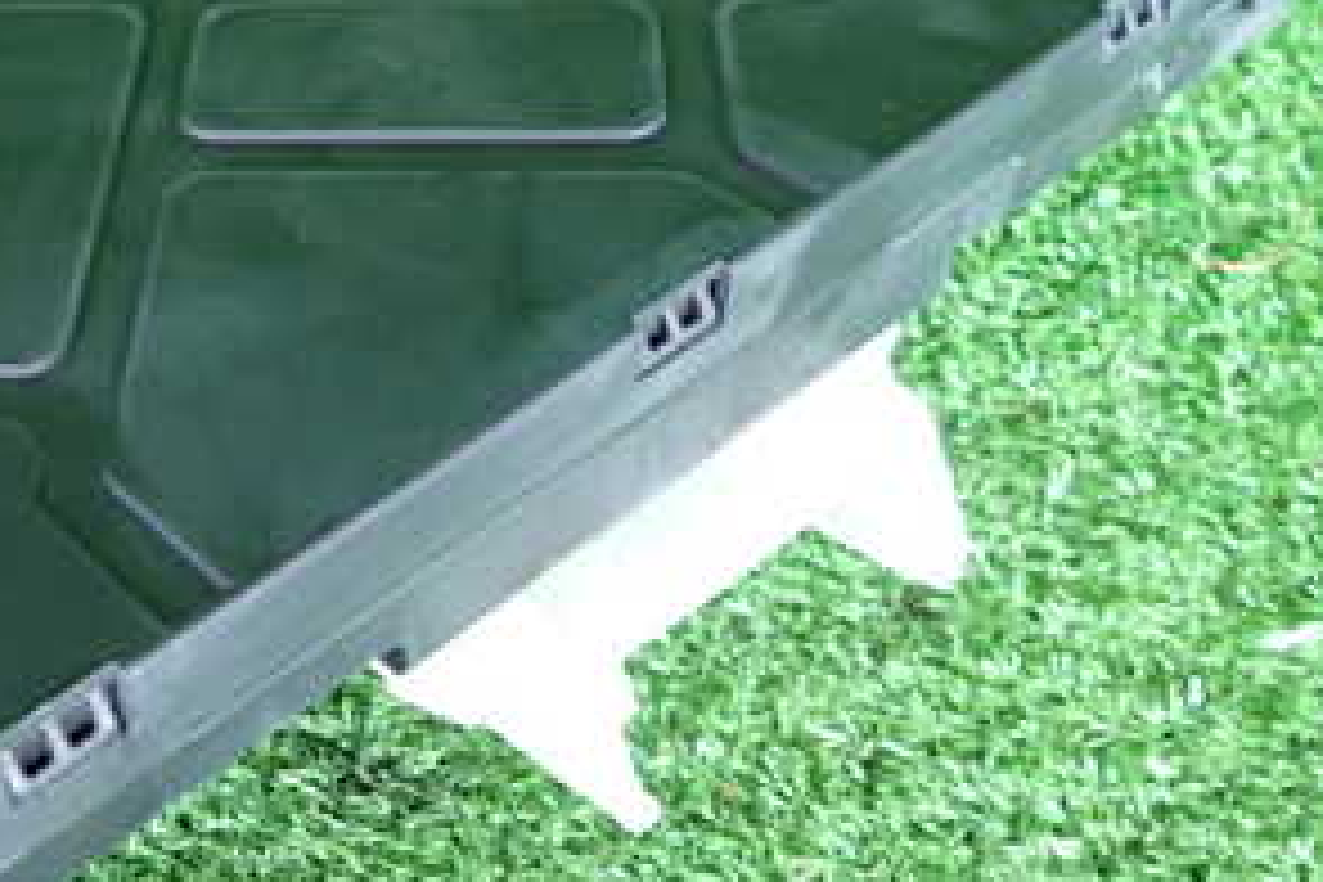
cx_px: 144
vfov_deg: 25.3
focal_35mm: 53
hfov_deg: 35.4
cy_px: 248
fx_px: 1948
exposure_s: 1/60
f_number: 2
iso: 500
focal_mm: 4.5
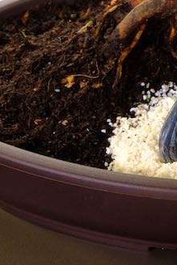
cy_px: -149
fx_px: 2188
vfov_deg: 6.8
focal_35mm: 297
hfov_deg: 4.6
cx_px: 267
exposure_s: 1/15
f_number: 11
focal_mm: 50.5
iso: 1000
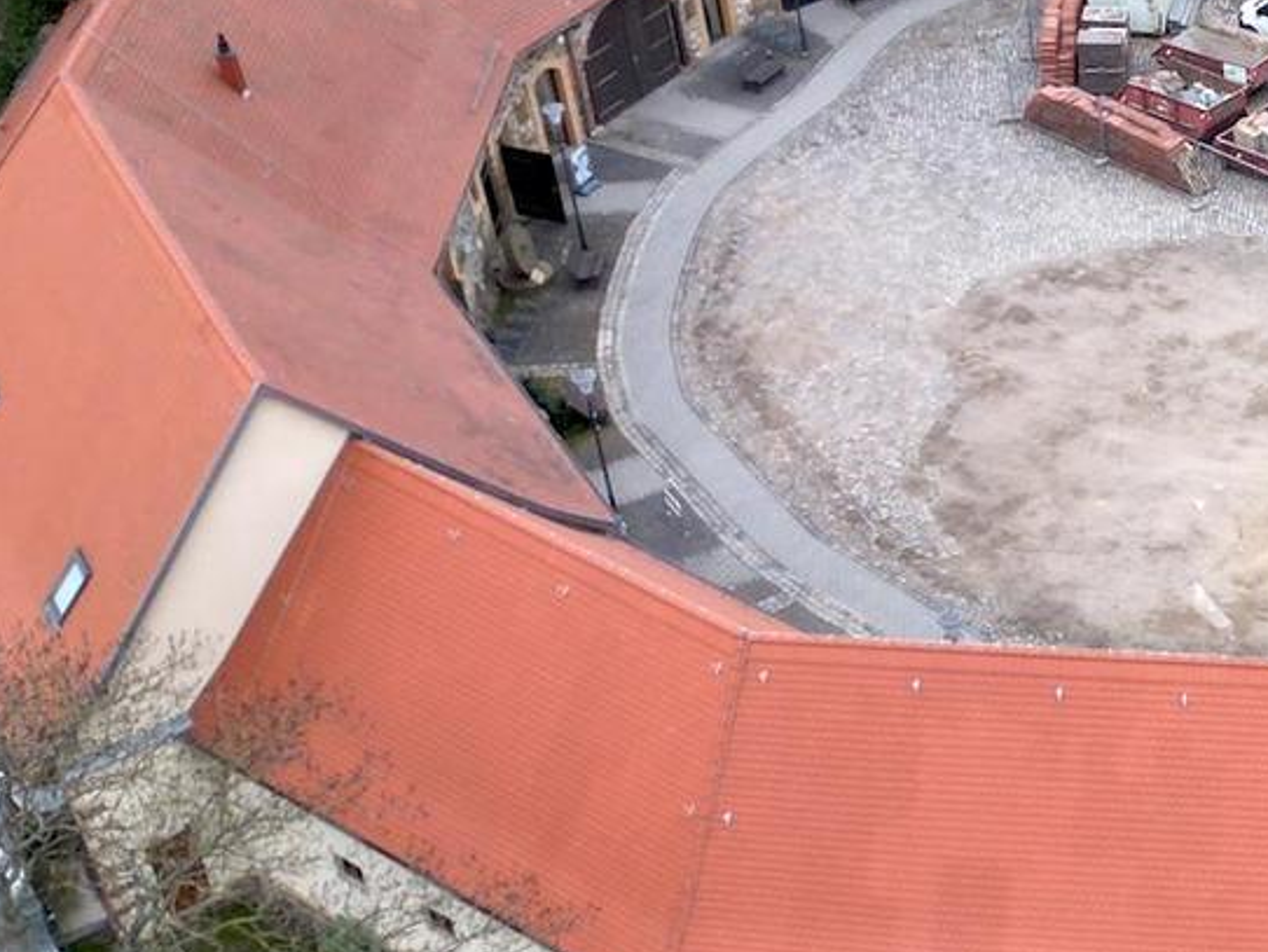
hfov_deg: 20.2
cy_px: 458
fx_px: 3115
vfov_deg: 17.4
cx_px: 1822
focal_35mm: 85
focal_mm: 6.72
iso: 100
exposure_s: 1/50
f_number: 1.7
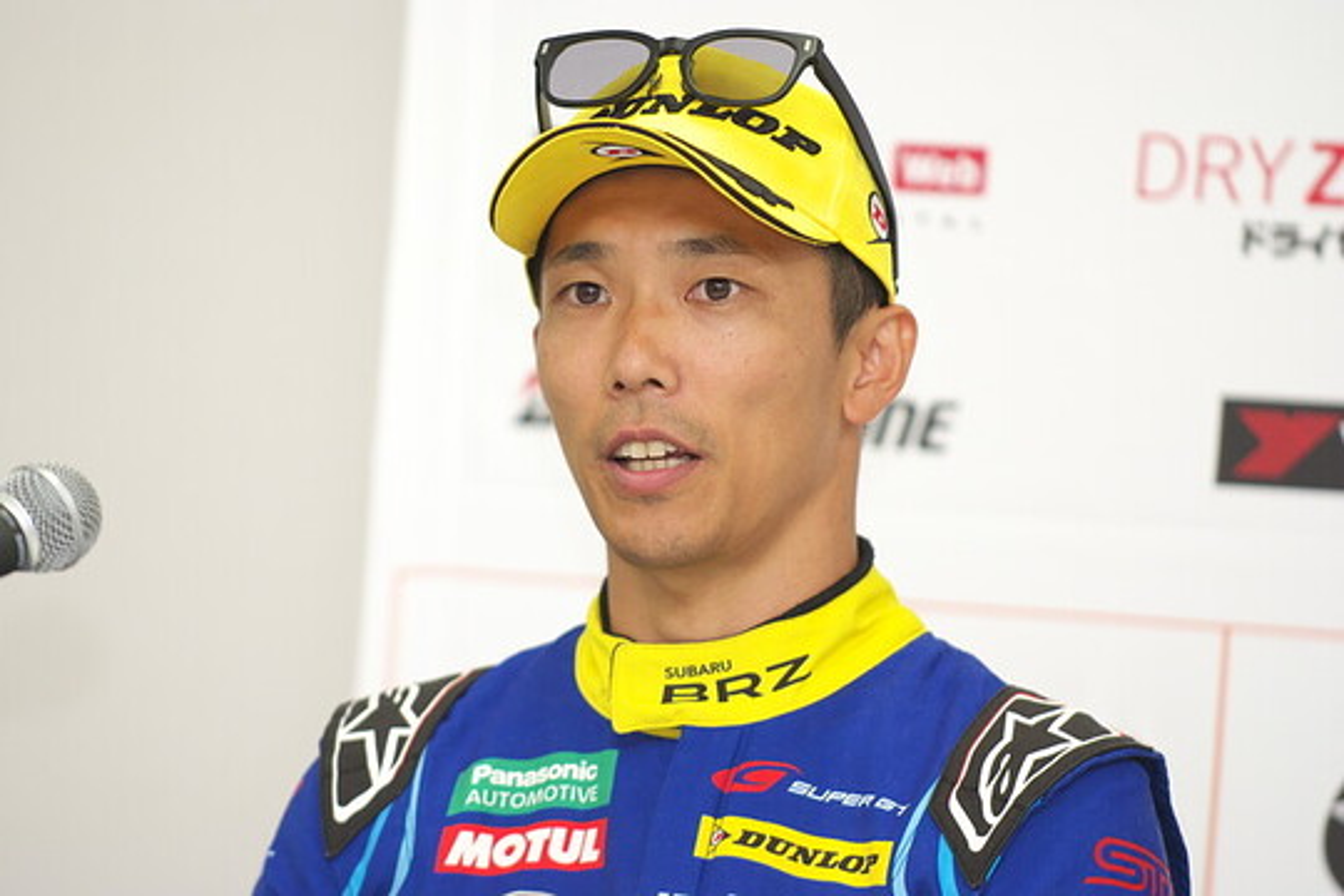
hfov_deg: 7.8
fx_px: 9818
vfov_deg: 5.2
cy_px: 448
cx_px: 672
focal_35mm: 263
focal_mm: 175
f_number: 2.8
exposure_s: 1/200
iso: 400
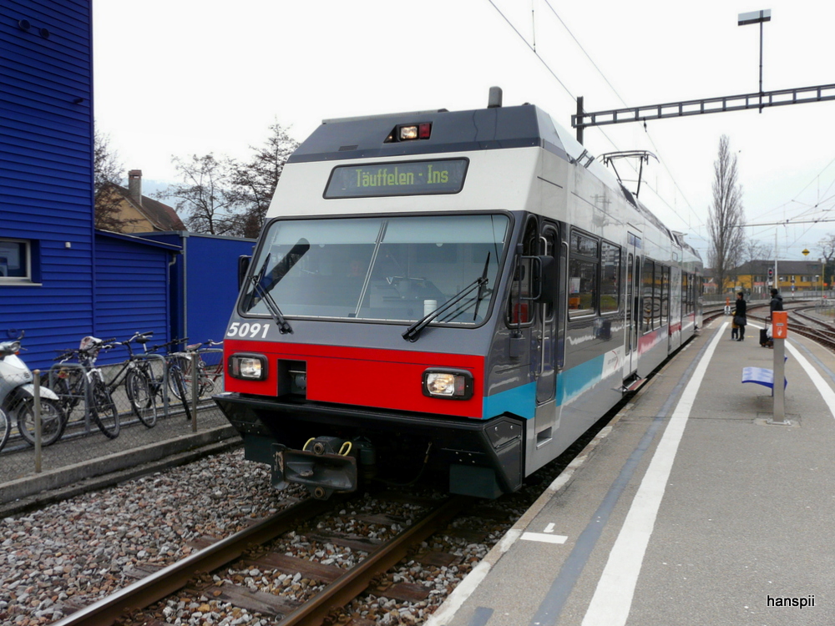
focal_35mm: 28
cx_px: 418
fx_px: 675
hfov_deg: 63.4
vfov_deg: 49.7
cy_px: 313
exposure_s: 1/200
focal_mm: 4.6
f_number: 4
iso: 100
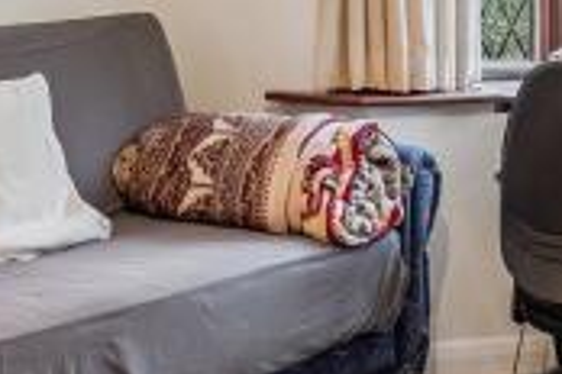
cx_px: -87
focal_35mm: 94
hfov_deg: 20.5
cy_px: -40
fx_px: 1467
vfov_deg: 14.2
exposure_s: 1/13
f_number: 5.6
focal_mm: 16
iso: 320
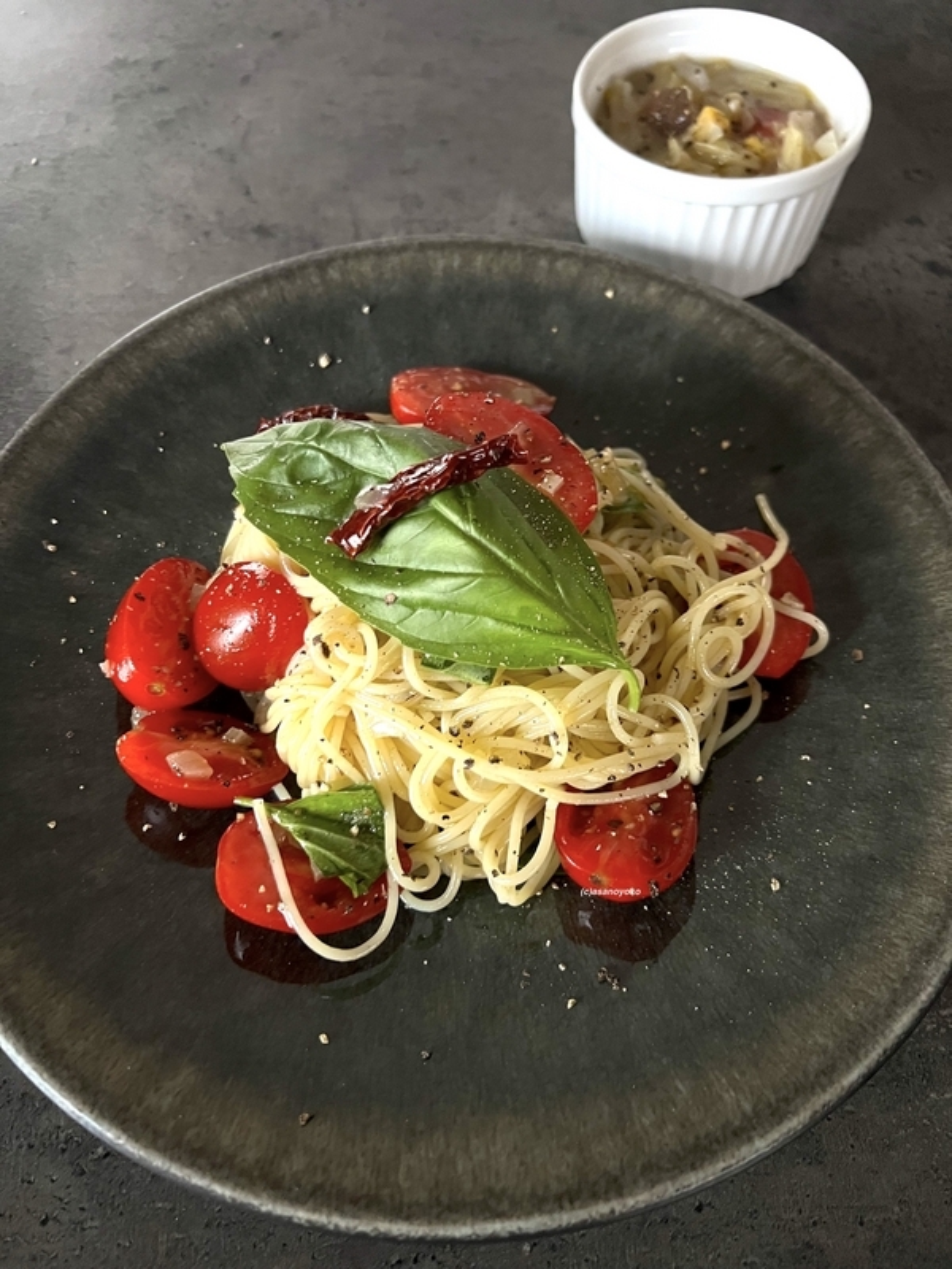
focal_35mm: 26
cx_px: 476
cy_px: 634
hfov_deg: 53.1
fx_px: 953
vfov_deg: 67.3
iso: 800
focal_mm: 5.7
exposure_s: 1/30
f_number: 1.5
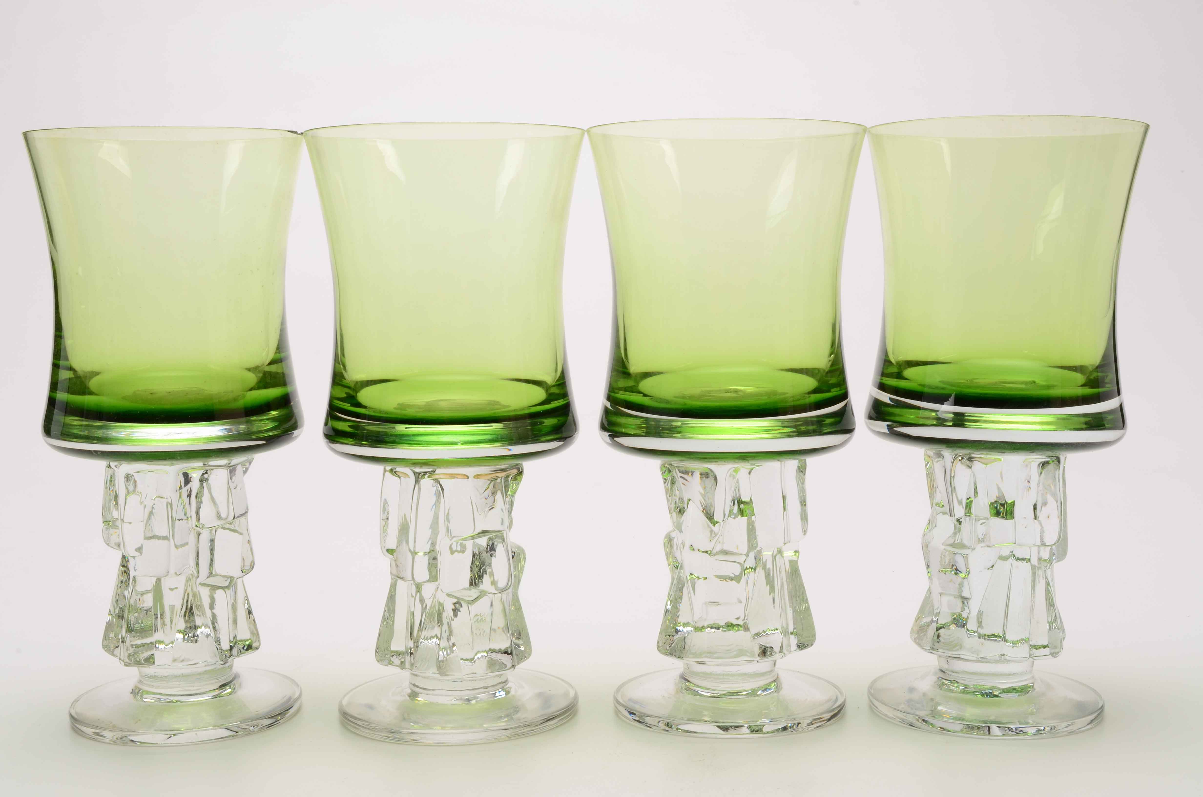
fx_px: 1701
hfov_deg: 39.0
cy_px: 398
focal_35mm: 51
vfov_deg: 26.4
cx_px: 602
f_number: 25
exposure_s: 1/160
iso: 100
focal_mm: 34
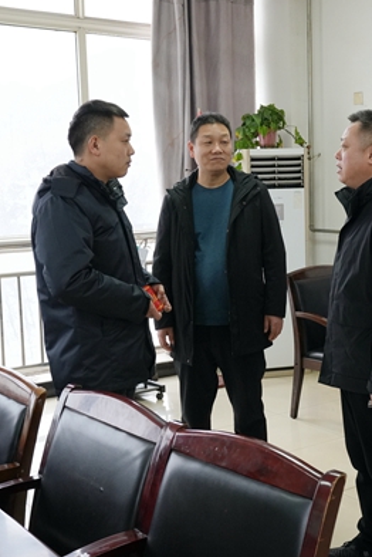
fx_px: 805
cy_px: 280
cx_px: 261
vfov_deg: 38.2
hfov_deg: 25.8
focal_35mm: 52
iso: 2000
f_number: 7.1
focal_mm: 34
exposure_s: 1/60
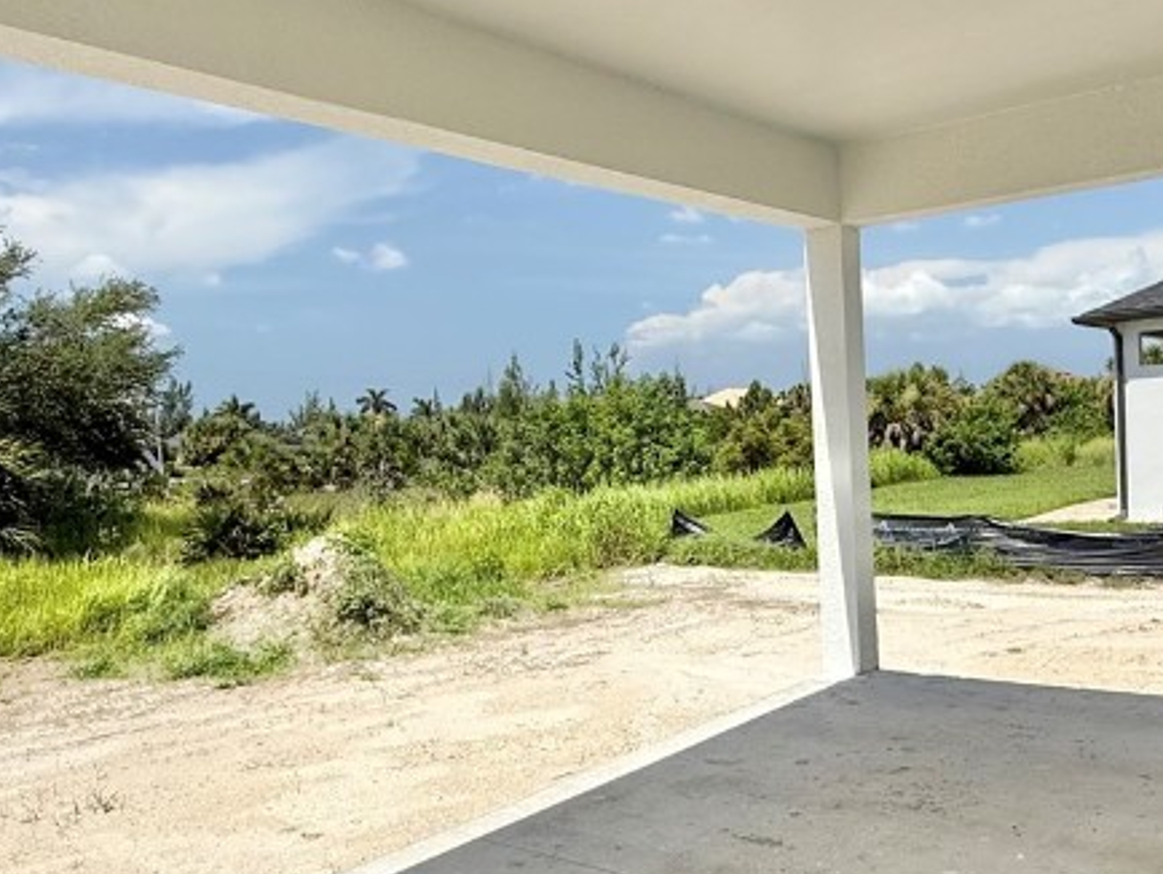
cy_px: 483
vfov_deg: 42.9
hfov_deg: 55.0
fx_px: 1109
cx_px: 686
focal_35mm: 33
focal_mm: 2.22
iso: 50
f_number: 2.2
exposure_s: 1/4425
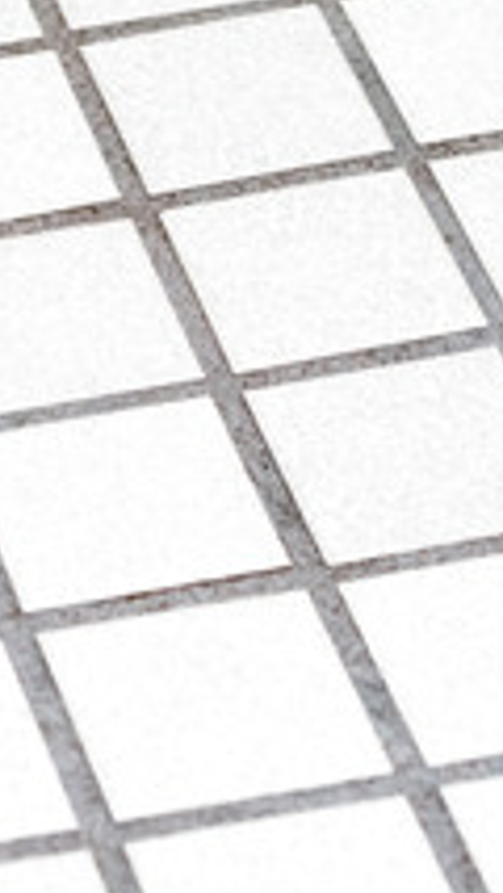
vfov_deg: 9.3
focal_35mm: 230
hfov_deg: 5.3
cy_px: 59
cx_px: -151
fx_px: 5447
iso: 400
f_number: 5.6
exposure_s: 1/60
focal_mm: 40
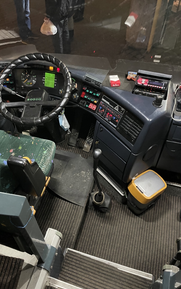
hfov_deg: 41.7
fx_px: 237
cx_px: 74
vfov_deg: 62.9
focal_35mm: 30
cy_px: 147
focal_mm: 4.2
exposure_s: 1/25
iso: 800
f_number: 1.6
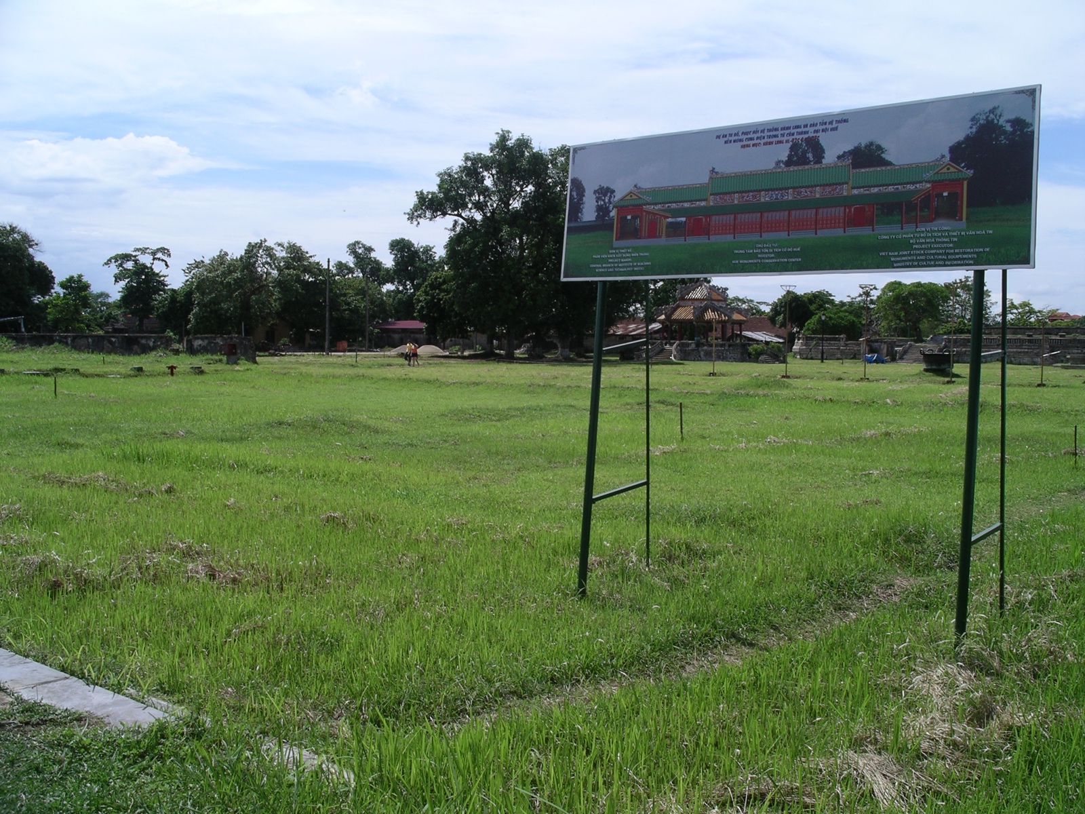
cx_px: 542
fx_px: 1160
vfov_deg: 38.7
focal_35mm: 37
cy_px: 407
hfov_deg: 50.1
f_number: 6
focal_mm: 7.8
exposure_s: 1/400
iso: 64
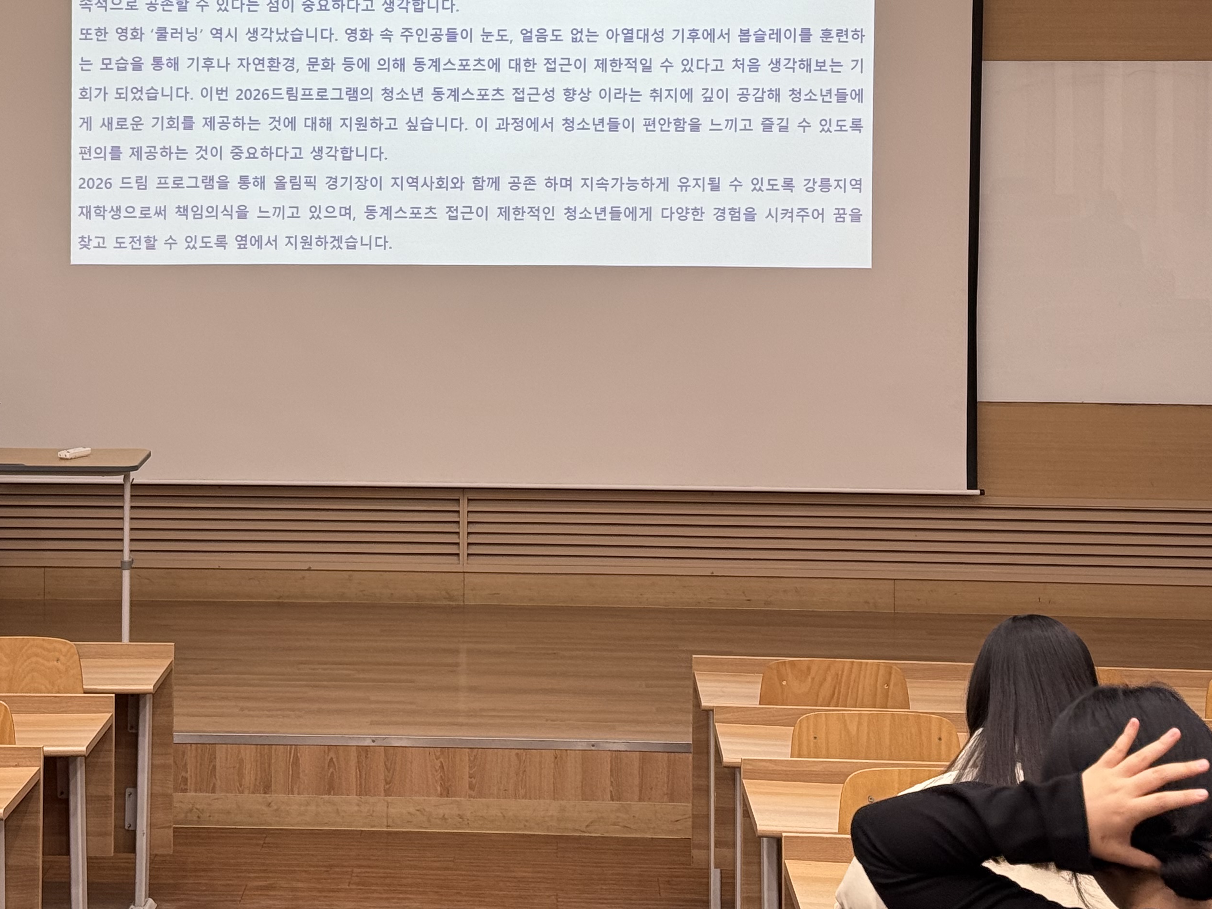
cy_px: 188
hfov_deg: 25.2
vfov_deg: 19.0
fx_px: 2696
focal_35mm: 77
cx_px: 407
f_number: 1.78
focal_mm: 6.76
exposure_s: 1/120
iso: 64
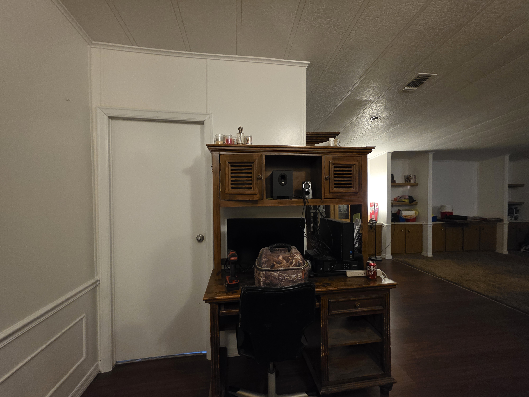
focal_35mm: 13
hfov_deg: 106.2
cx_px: 264
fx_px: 199
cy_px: 198
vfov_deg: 89.9
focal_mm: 2.2
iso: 1250
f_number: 1.9
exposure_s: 1/60
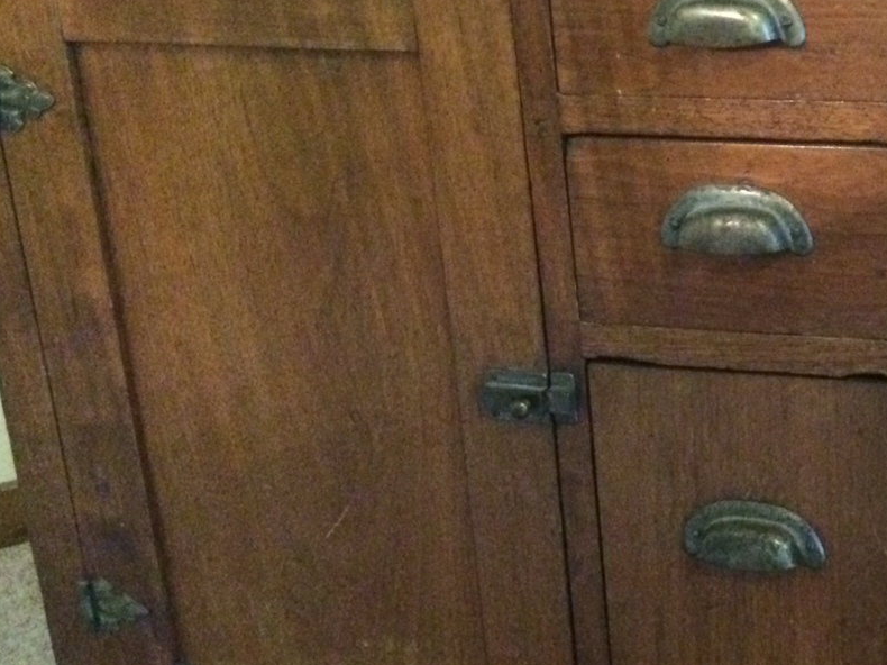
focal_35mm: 62
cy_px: 245
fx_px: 1588
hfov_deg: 29.4
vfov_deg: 23.6
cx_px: 859
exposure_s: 1/15
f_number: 2.2
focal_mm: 4.12
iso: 1250
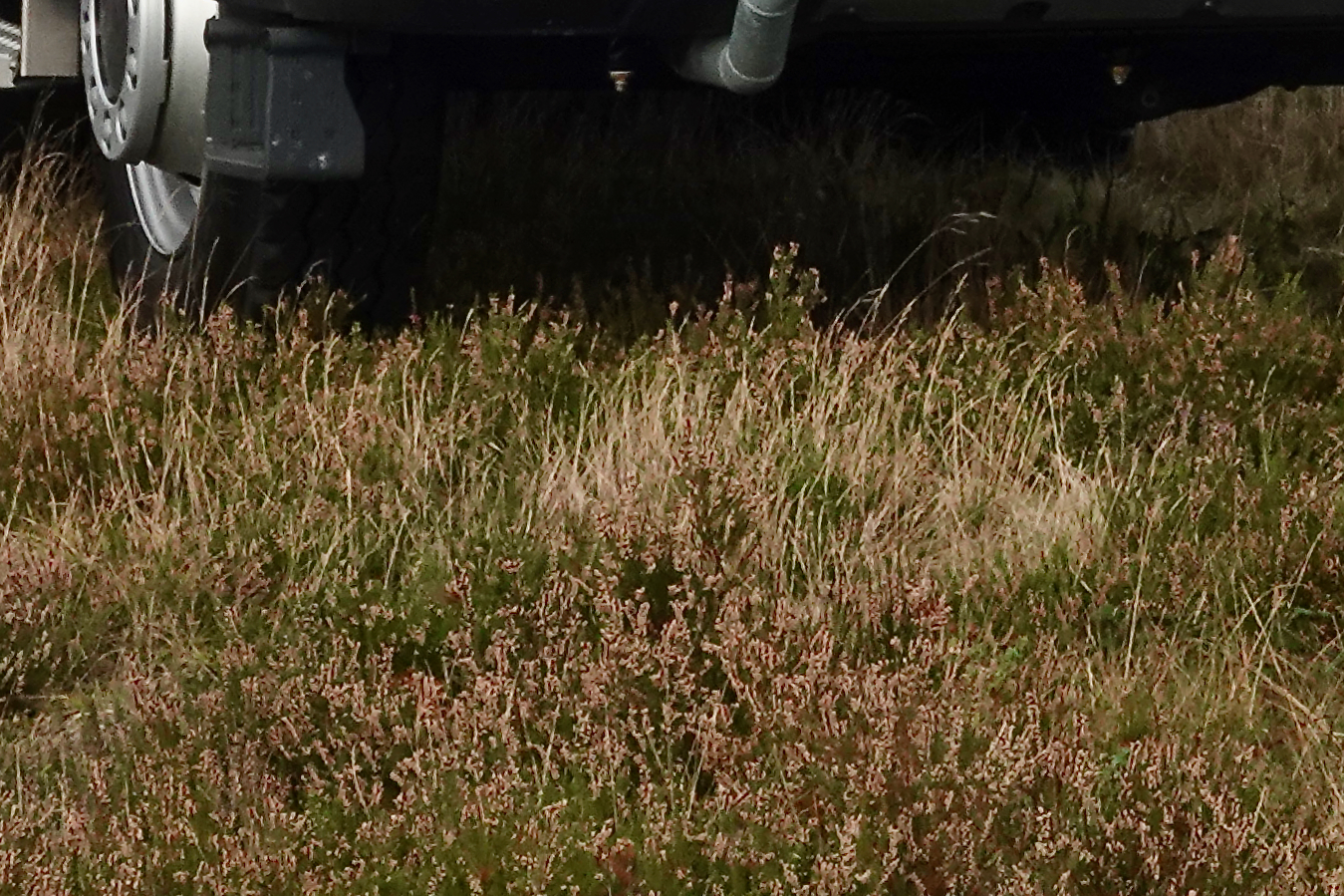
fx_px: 11832
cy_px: -838
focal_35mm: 317
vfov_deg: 4.3
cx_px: 1762
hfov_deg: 6.4
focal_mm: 29.69
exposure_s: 1/100
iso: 250
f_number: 11
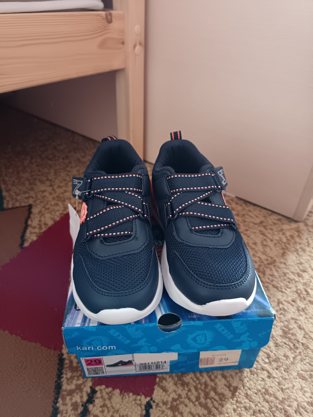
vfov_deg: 71.6
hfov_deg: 56.8
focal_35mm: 24
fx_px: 289
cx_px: 156
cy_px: 208
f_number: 1.75
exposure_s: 1/14.3
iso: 7331
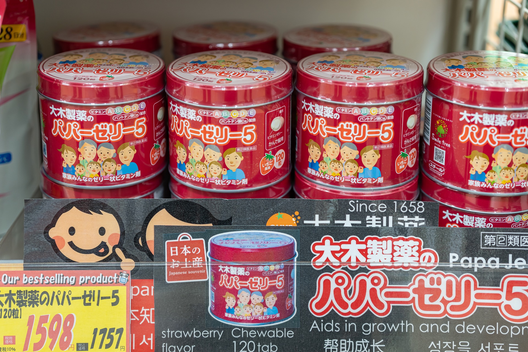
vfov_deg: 27.0
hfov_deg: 39.6
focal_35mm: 50
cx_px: 264
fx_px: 733
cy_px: 176
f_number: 2.2
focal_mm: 50
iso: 400
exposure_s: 1/100
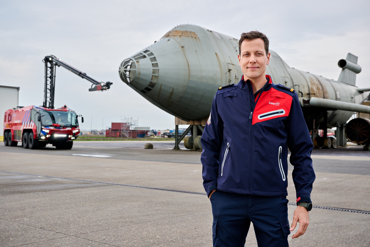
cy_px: 124
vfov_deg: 31.2
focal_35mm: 43
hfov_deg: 45.4
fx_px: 442
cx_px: 185
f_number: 7.1
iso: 200
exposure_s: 1/100
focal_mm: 43
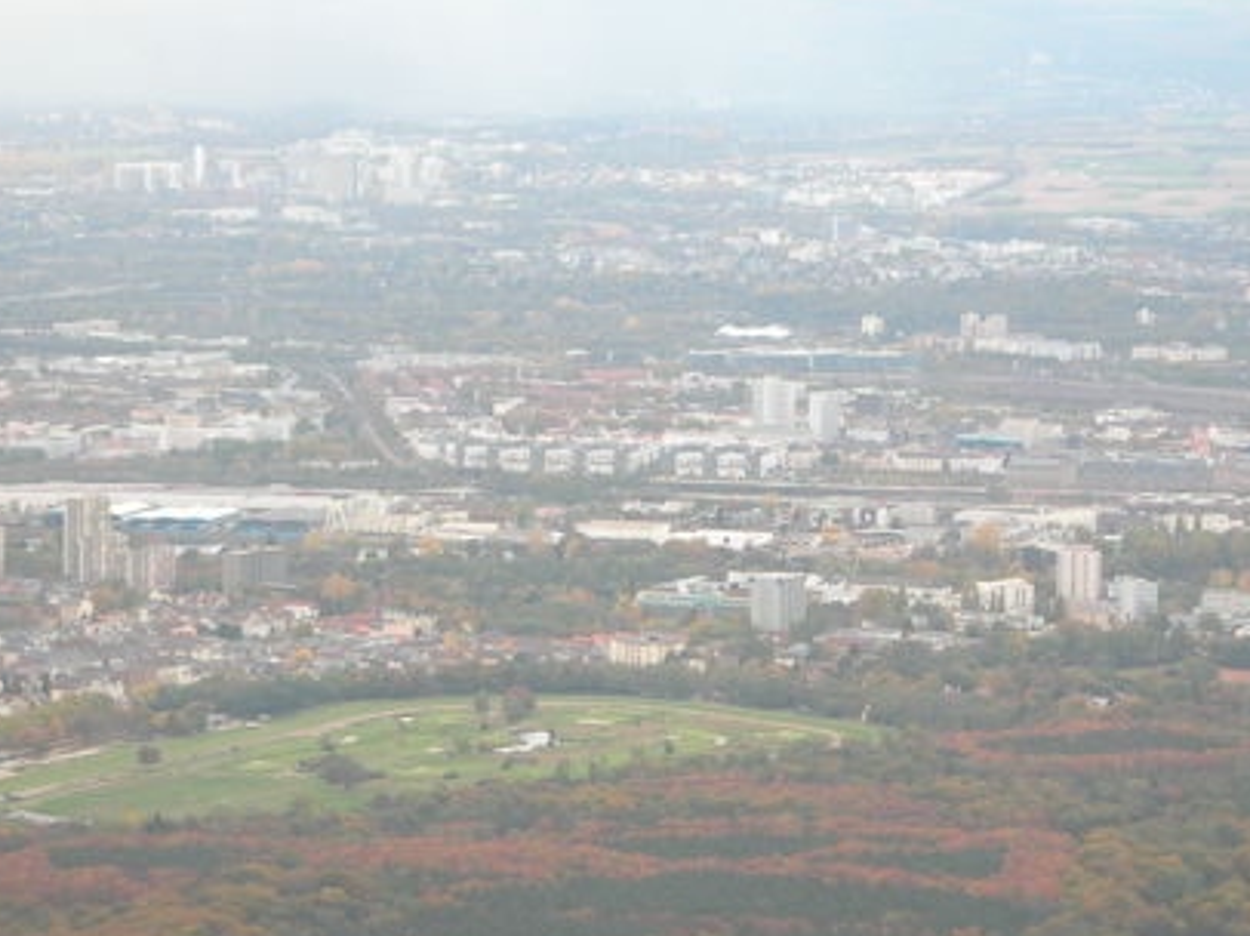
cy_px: 568
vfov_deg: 8.2
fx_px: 6532
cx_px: 557
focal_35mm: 181
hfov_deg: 10.9
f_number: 4.9
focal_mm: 23.4
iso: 50
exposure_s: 1/59.6
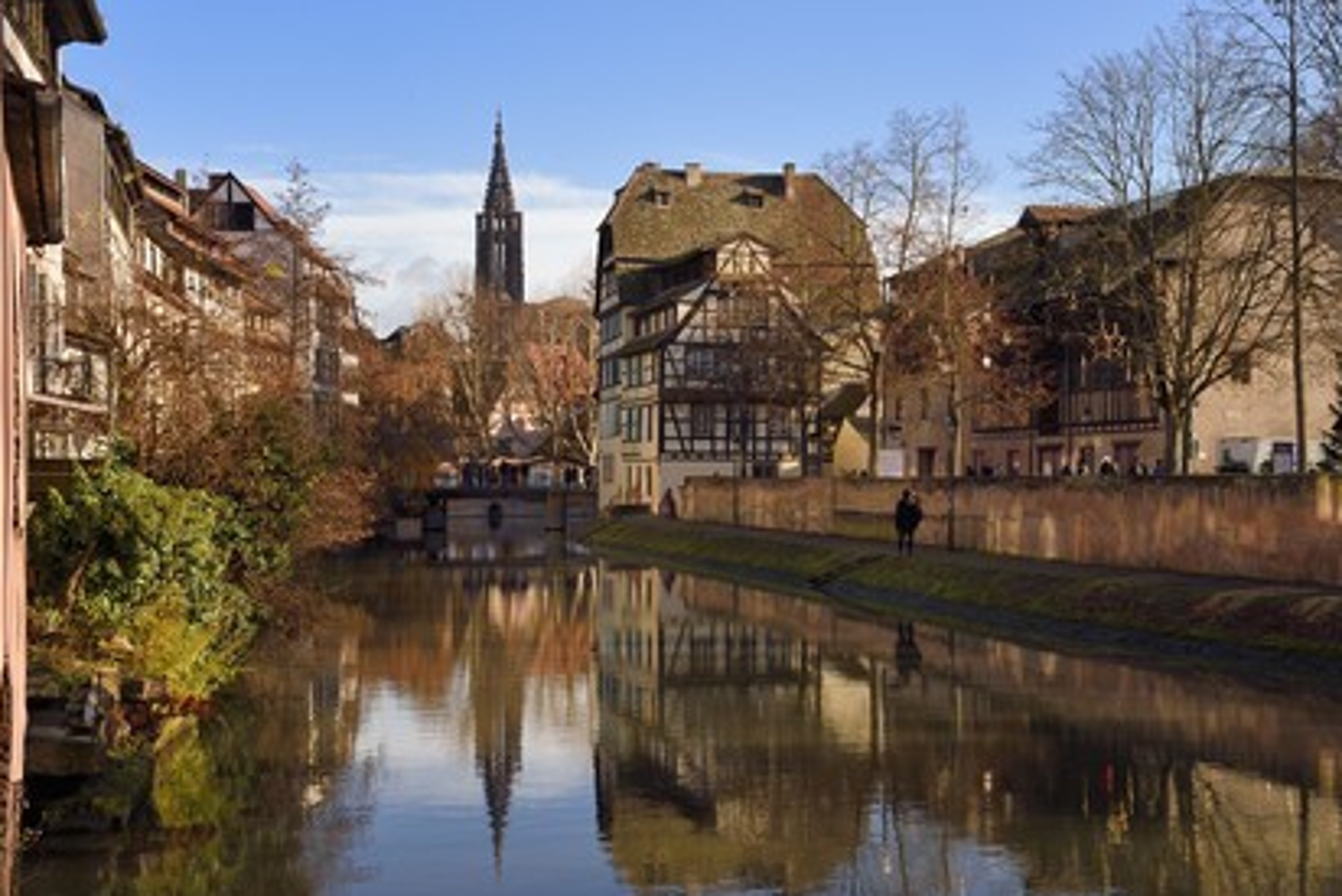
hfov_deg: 38.9
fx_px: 1902
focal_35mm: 51
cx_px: 671
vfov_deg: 26.5
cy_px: 453
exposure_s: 1/250
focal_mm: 50
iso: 200
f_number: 10
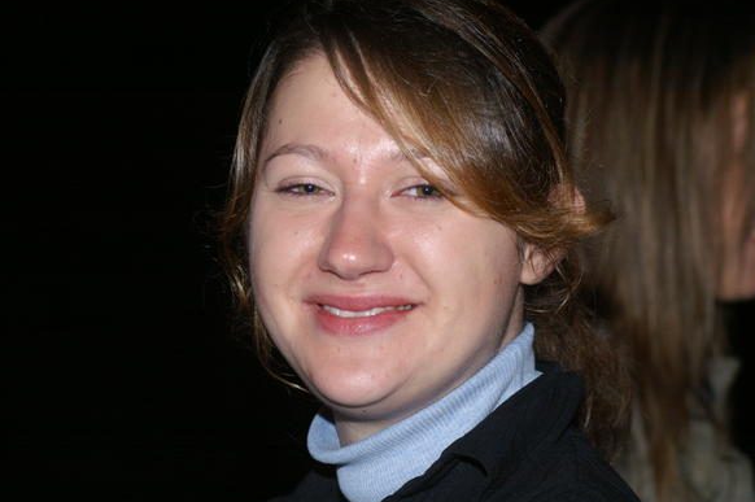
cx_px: 371
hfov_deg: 15.5
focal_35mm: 132
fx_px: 2766
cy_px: 270
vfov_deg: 10.4
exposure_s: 1/60
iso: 400
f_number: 5.6
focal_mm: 80
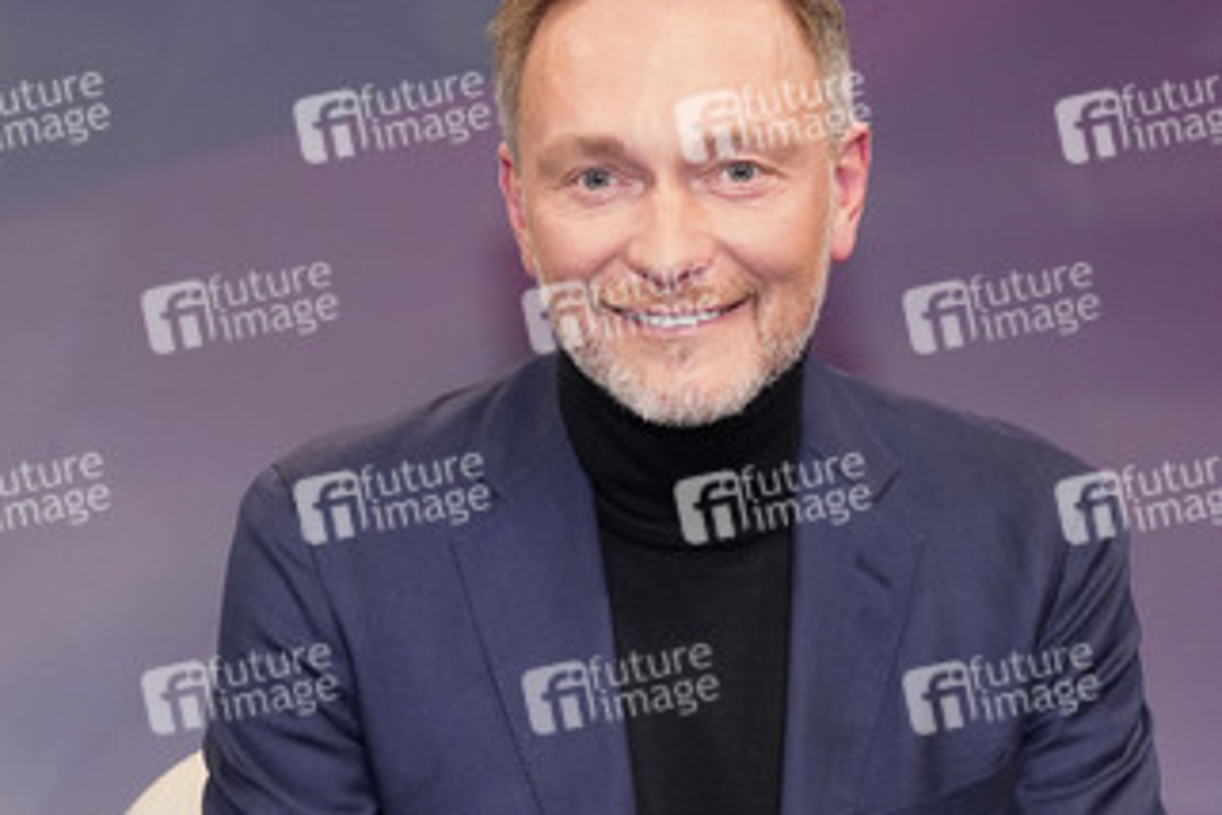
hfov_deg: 33.9
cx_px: 672
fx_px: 2003
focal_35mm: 59
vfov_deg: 23.0
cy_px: 404
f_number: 5.6
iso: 2000
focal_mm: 42
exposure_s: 1/125
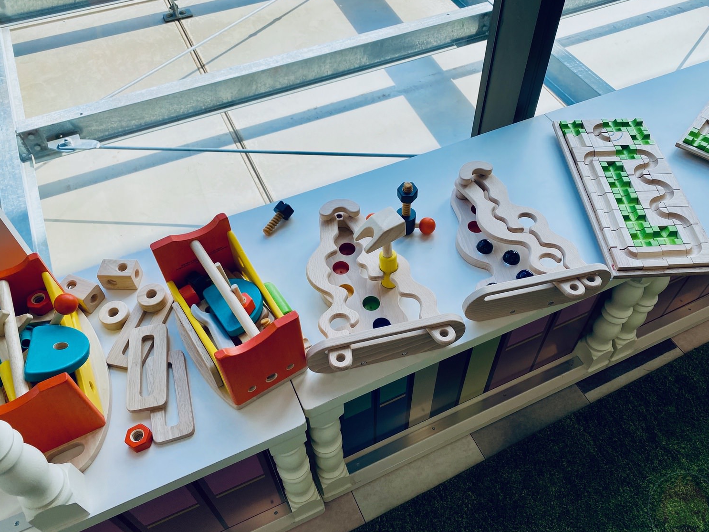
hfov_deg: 63.4
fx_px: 573
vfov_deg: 49.7
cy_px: 273
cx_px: 372
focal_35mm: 28
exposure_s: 1/805
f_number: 1.8
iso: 32
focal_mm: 4.25
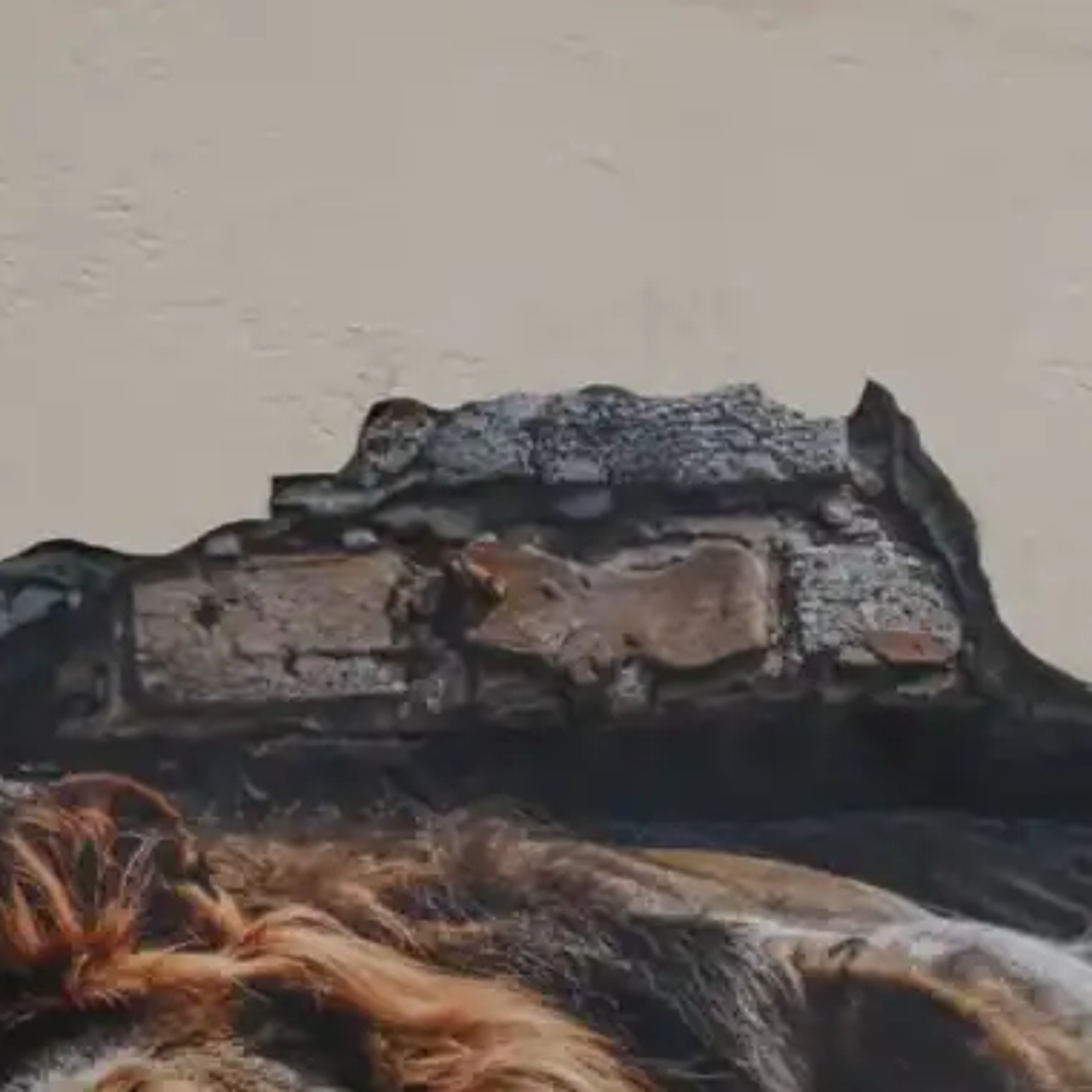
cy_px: 1237
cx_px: 840
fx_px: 10921
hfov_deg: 5.7
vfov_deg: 5.7
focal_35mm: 306
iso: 400
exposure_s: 1/100
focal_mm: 55
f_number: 5.1
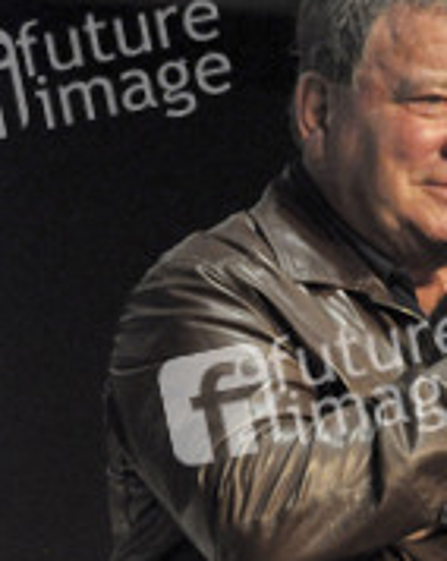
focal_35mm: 950
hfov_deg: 1.6
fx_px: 15737
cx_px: 412
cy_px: 548
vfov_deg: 2.0
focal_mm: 300
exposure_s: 1/80
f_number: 5.6
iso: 3200
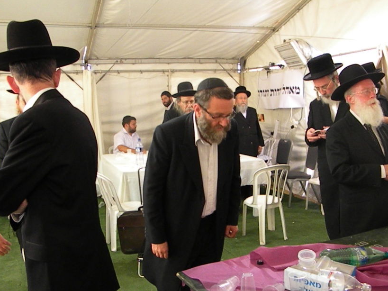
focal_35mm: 35
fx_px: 392
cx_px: 217
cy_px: 171
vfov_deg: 40.5
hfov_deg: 52.5
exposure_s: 1/132
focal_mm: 5
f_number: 3.5
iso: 720
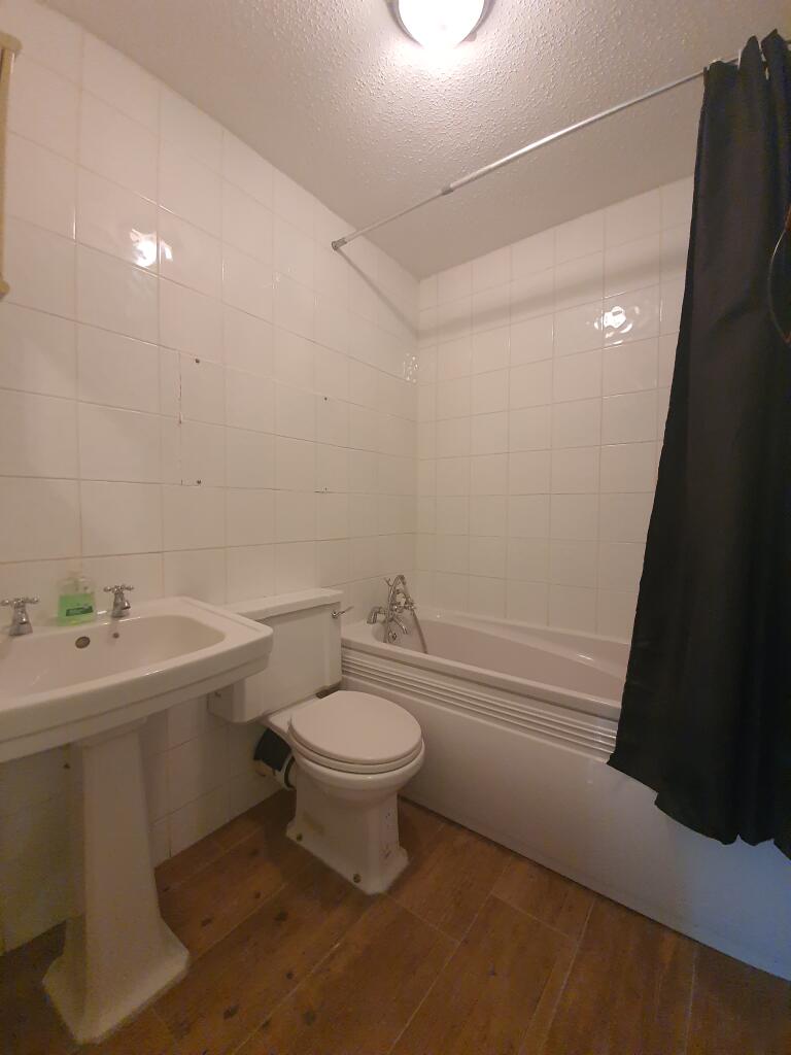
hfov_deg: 89.9
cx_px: 396
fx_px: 396
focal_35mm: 13
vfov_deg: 106.2
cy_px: 528
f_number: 2.2
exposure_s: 1/33
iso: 400
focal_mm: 1.8
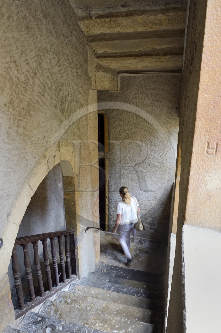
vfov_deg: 73.8
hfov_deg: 53.1
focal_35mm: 24
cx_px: 110
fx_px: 221
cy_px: 166
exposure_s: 1/15
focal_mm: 24
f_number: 8
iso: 800
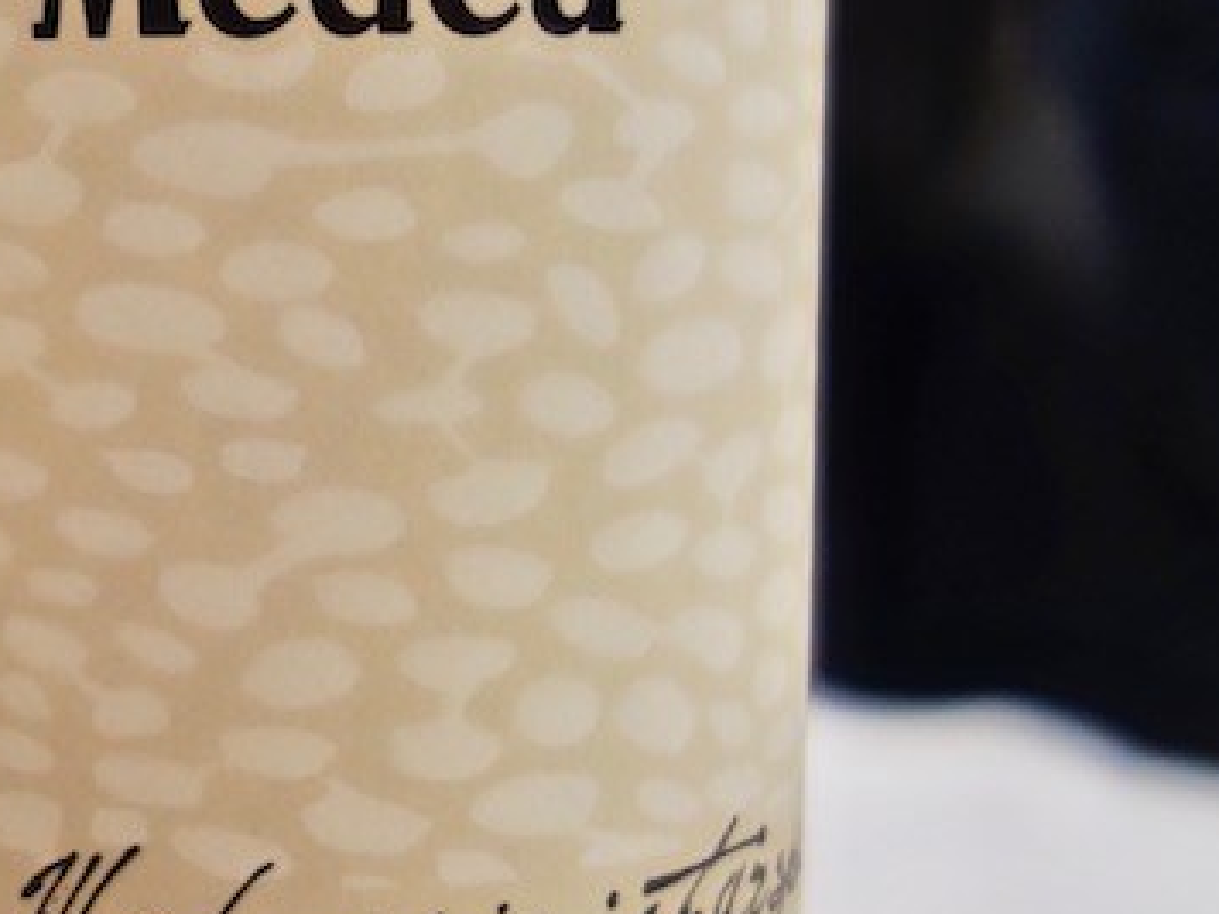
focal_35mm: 68
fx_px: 2395
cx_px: -38
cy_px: 342
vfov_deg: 21.6
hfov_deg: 26.8
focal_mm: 10.4
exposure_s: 1/50
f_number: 1.8
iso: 800
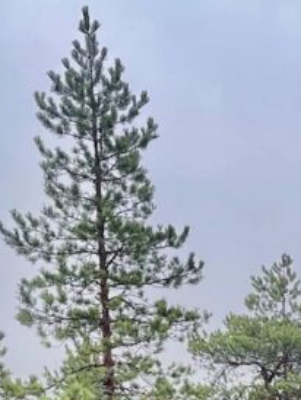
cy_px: 723
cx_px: 340
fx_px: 1123
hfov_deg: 14.9
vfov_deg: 16.7
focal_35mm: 97
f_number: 1.6
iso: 32
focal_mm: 4.2
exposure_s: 1/236
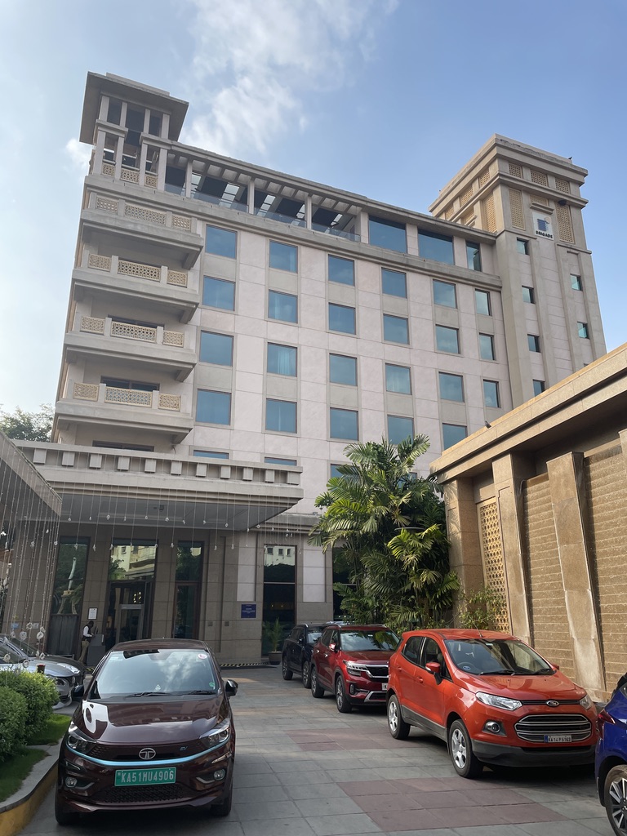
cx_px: 314
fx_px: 628
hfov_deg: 53.1
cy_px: 418
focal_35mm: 26
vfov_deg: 67.3
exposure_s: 1/1689
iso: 32
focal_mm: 4.2
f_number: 1.6
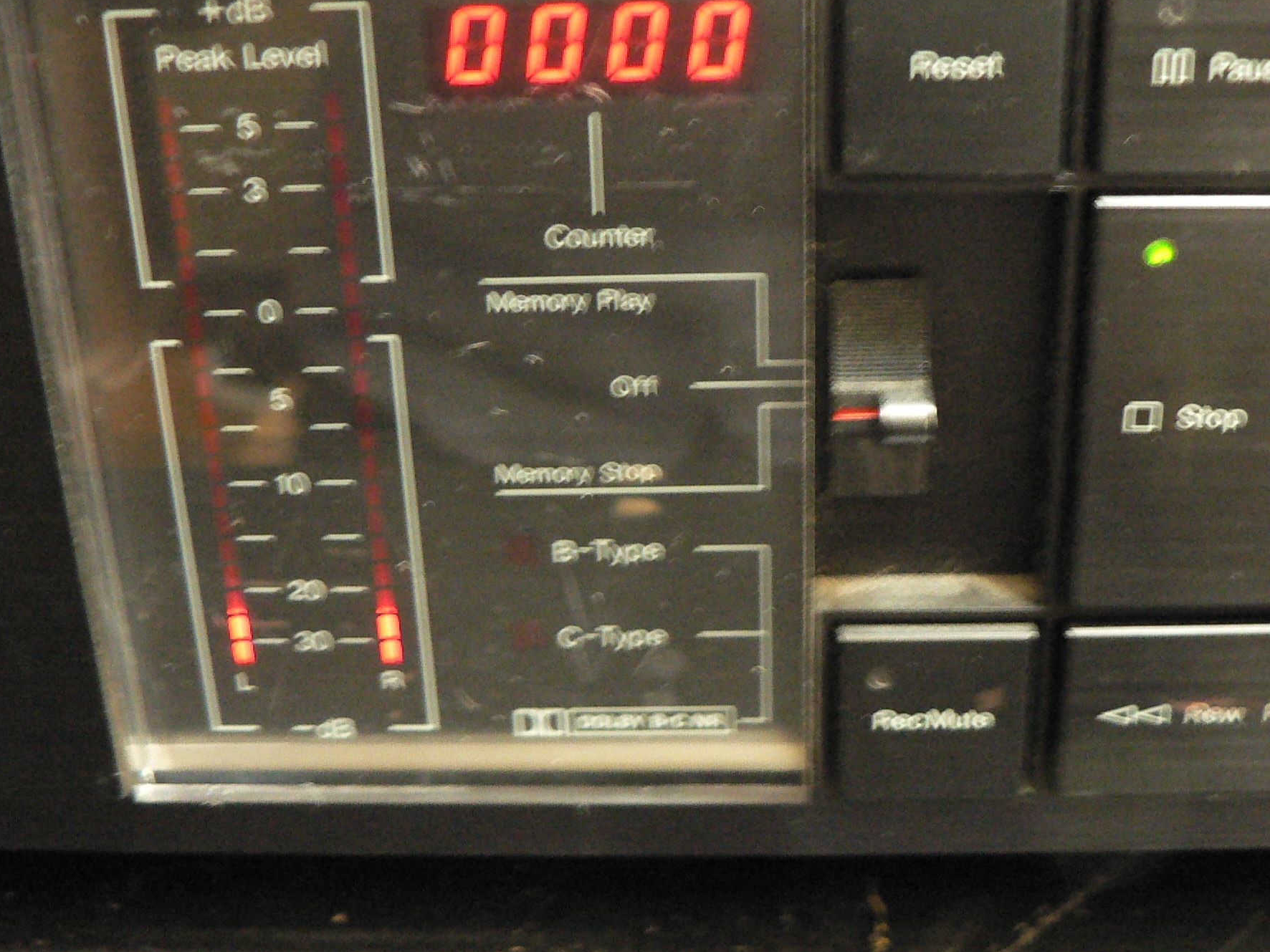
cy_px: 467
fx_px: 1908
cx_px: 743
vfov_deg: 28.0
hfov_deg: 36.7
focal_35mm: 52
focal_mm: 6
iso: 400
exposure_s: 1/4
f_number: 2.8
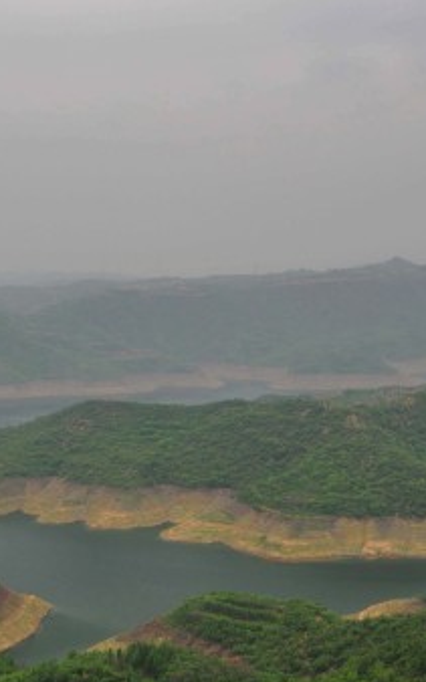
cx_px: 89
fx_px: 1264
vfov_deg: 29.8
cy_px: 489
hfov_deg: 19.0
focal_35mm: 68
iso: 100
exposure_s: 1/125
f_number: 5.6
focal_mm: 22
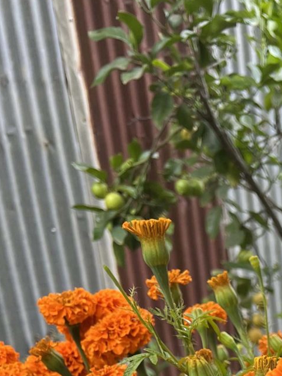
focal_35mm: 83
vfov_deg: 20.7
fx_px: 902
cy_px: 536
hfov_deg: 16.3
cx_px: 419
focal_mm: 5.7
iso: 64
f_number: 1.5
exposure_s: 1/121
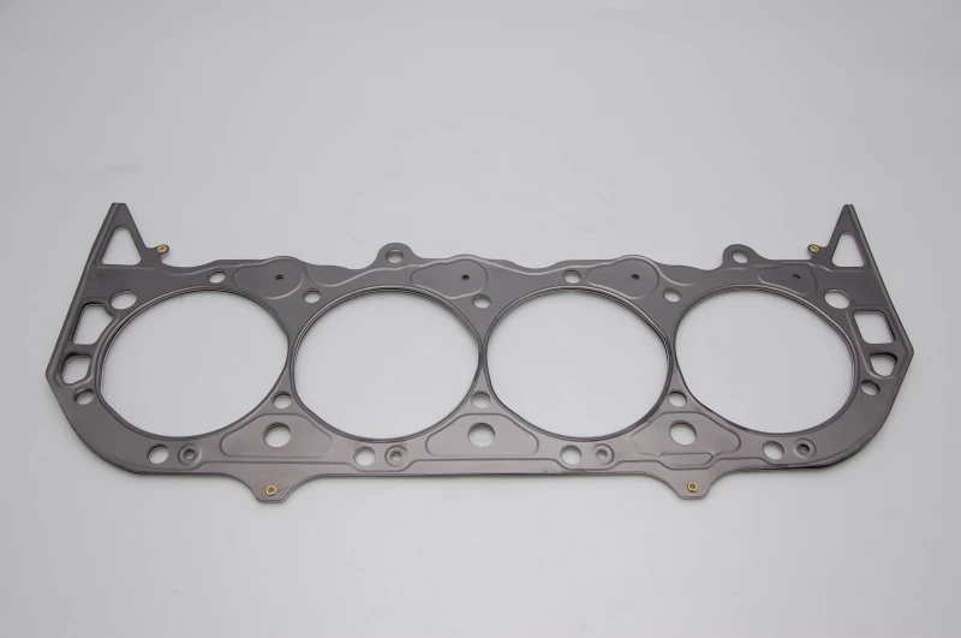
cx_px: 480
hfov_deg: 62.0
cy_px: 319
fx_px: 800
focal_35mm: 30
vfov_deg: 43.5
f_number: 11
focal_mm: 20
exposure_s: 1/125
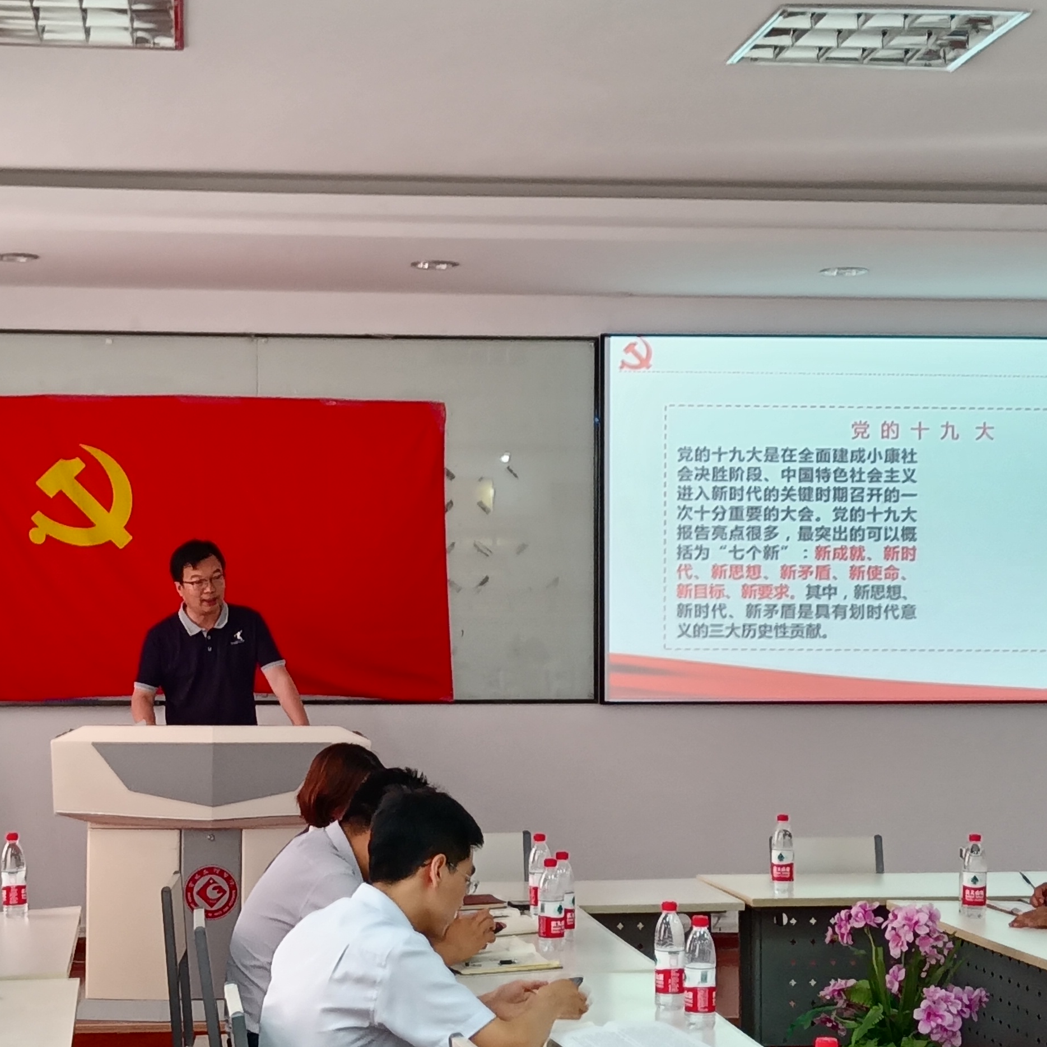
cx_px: 401
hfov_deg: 24.6
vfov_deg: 24.6
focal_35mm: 70
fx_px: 2395
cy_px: 579
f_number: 1.8
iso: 374
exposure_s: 1/33.3
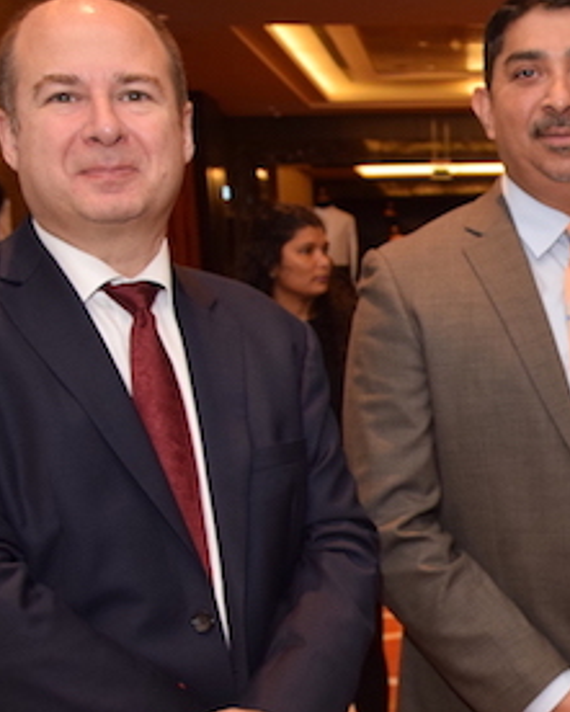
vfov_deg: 24.2
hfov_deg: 17.7
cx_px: 874
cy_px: 619
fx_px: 1623
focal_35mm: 77
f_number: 5
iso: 500
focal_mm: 18
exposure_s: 1/40
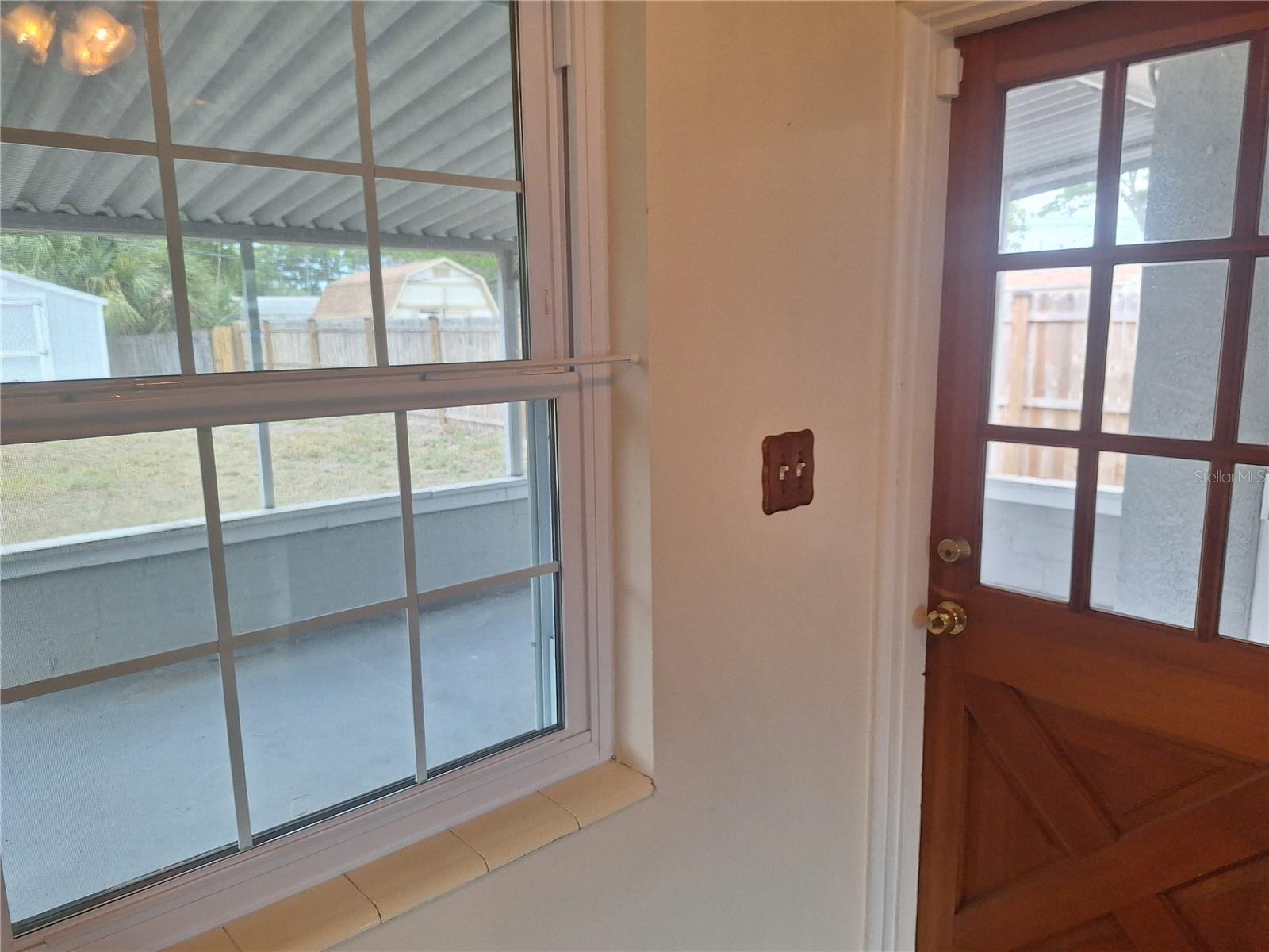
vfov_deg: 58.9
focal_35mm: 23
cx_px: 634
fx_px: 843
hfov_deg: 73.9
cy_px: 476
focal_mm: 5.54
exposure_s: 1/120
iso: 64
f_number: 1.8
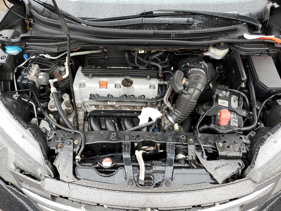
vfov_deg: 53.1
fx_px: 211
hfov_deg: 67.3
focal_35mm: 26
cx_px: 140
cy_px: 106
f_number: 1.5
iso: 112
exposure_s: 1/60.2
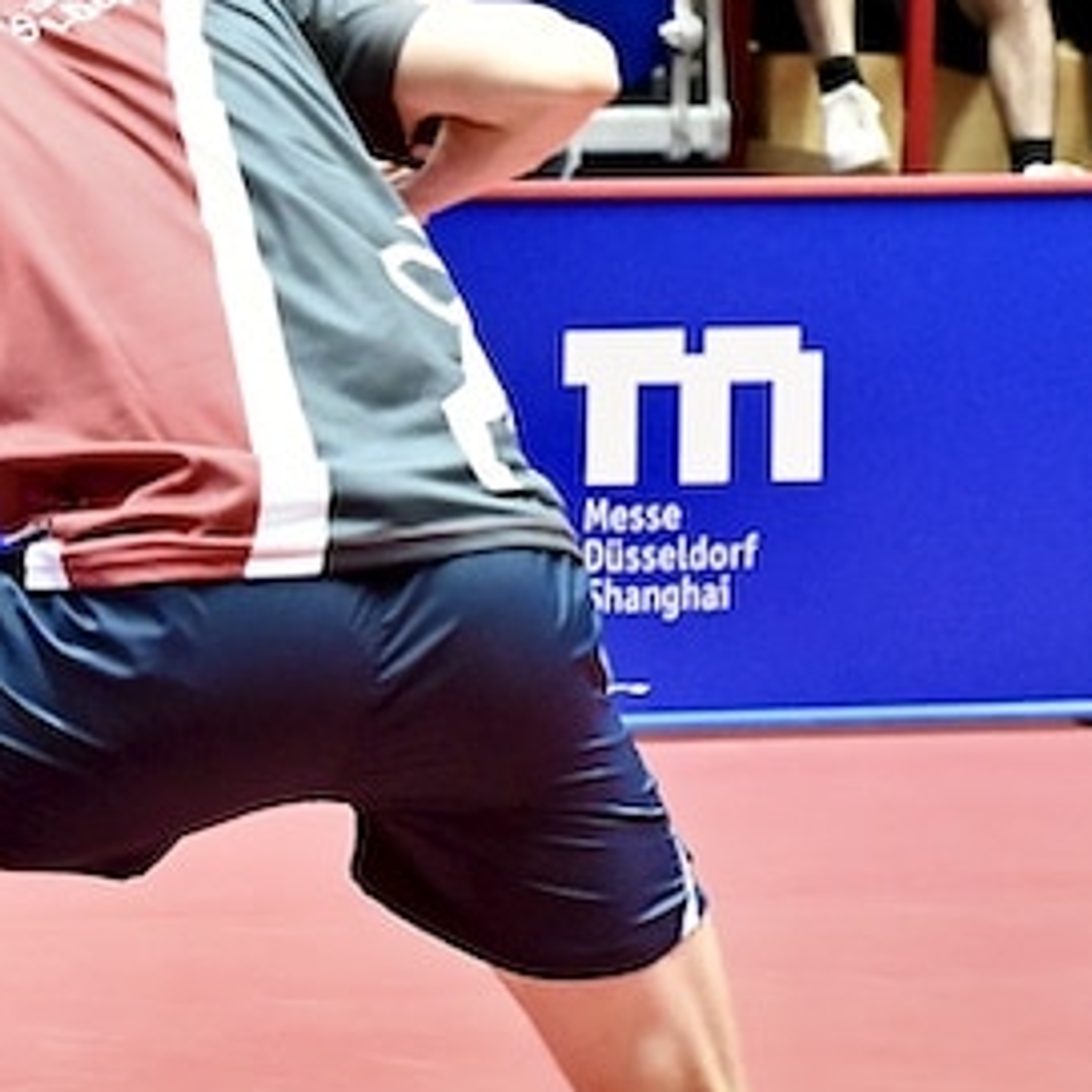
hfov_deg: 7.7
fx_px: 7995
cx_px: -389
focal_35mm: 224
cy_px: 122
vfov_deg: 7.8
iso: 10000
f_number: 5.6
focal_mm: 70
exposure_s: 1/250
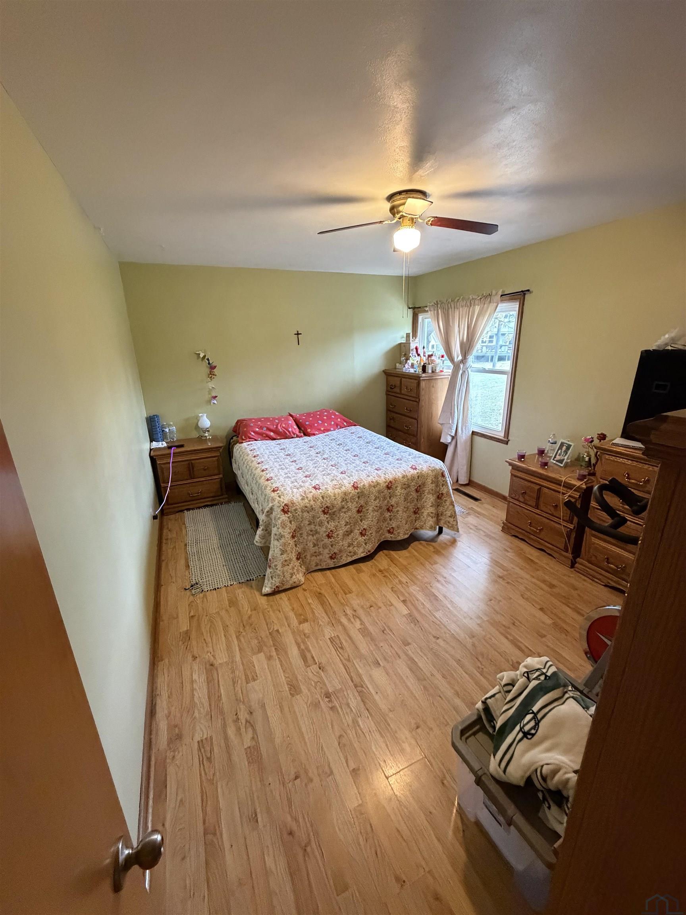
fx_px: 370
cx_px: 343
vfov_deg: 102.1
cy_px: 458
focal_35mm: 14
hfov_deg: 85.7
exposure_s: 1/60
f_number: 2.2
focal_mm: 2.22
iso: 800
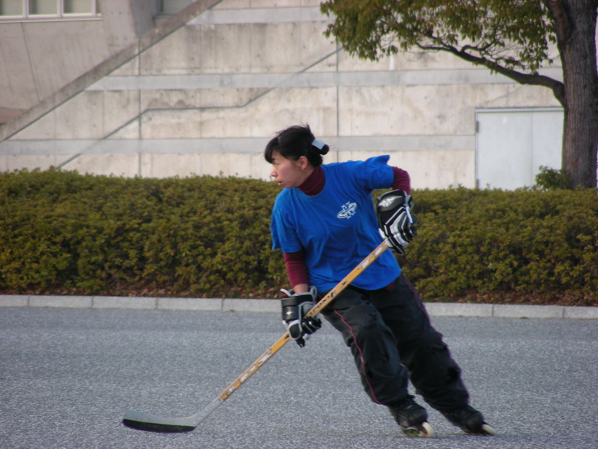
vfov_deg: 3.9
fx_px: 6565
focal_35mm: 380
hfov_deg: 5.2
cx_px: 299
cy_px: 224
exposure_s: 1/105
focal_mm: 63.3
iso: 65
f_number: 3.5
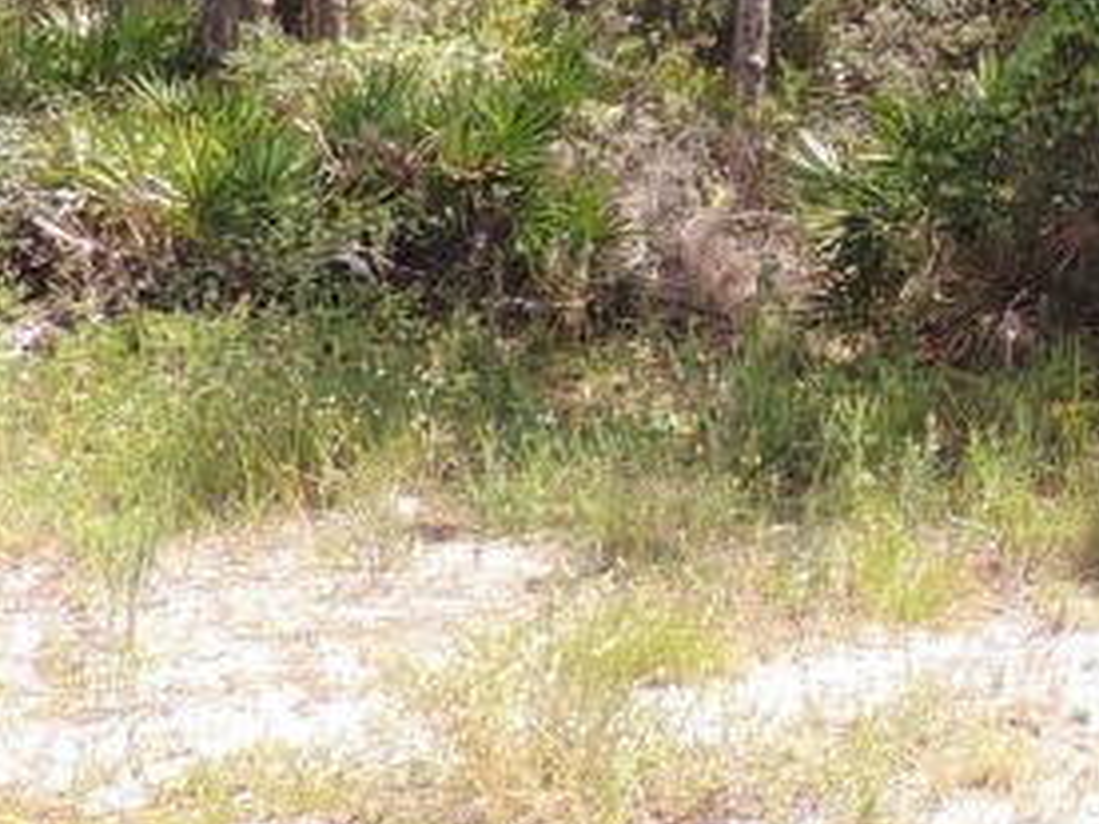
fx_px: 2826
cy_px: -175
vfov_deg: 15.9
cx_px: 1652
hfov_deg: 19.2
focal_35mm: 89
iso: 100
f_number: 3
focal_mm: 4.3
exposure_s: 1/400
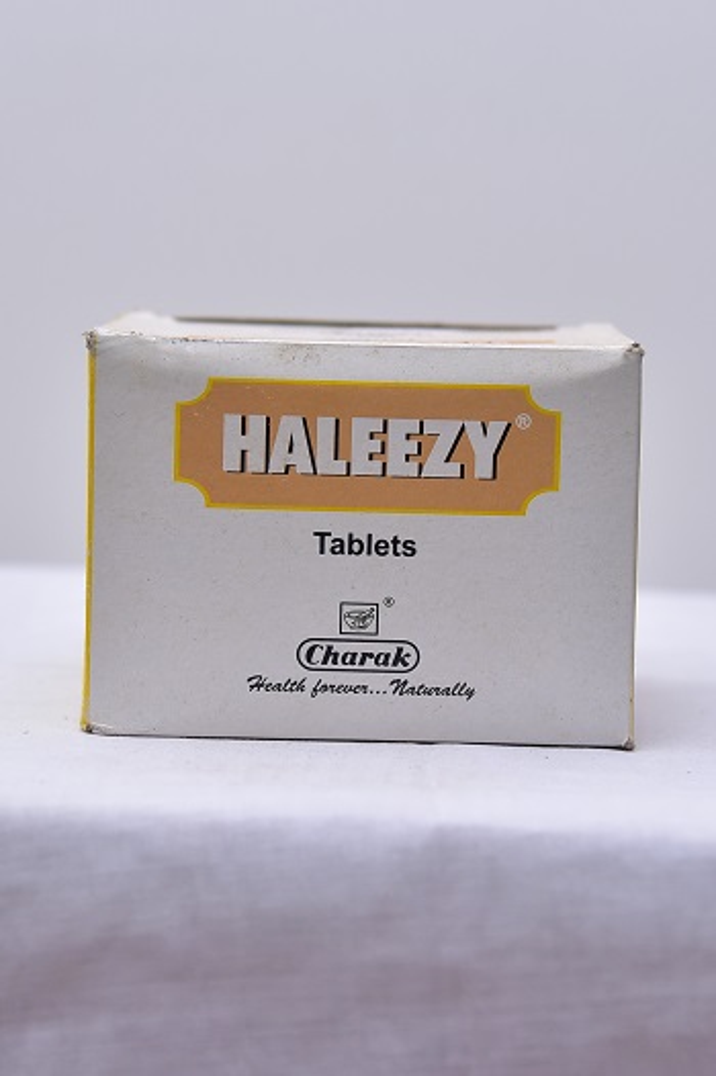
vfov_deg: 28.9
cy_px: 538
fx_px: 2091
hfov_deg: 19.4
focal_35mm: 70
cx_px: 358
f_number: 4
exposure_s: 1/160
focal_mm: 70
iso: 1250
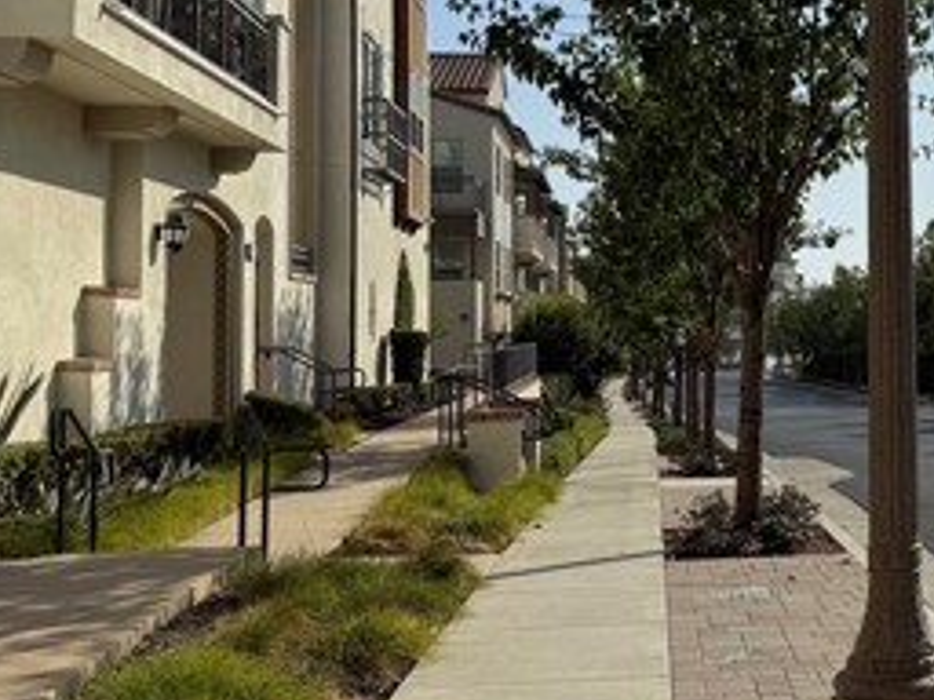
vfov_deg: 24.3
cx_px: 970
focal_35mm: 60
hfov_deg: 29.7
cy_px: 230
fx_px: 1619
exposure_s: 1/10309
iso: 80
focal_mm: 6.76
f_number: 1.78
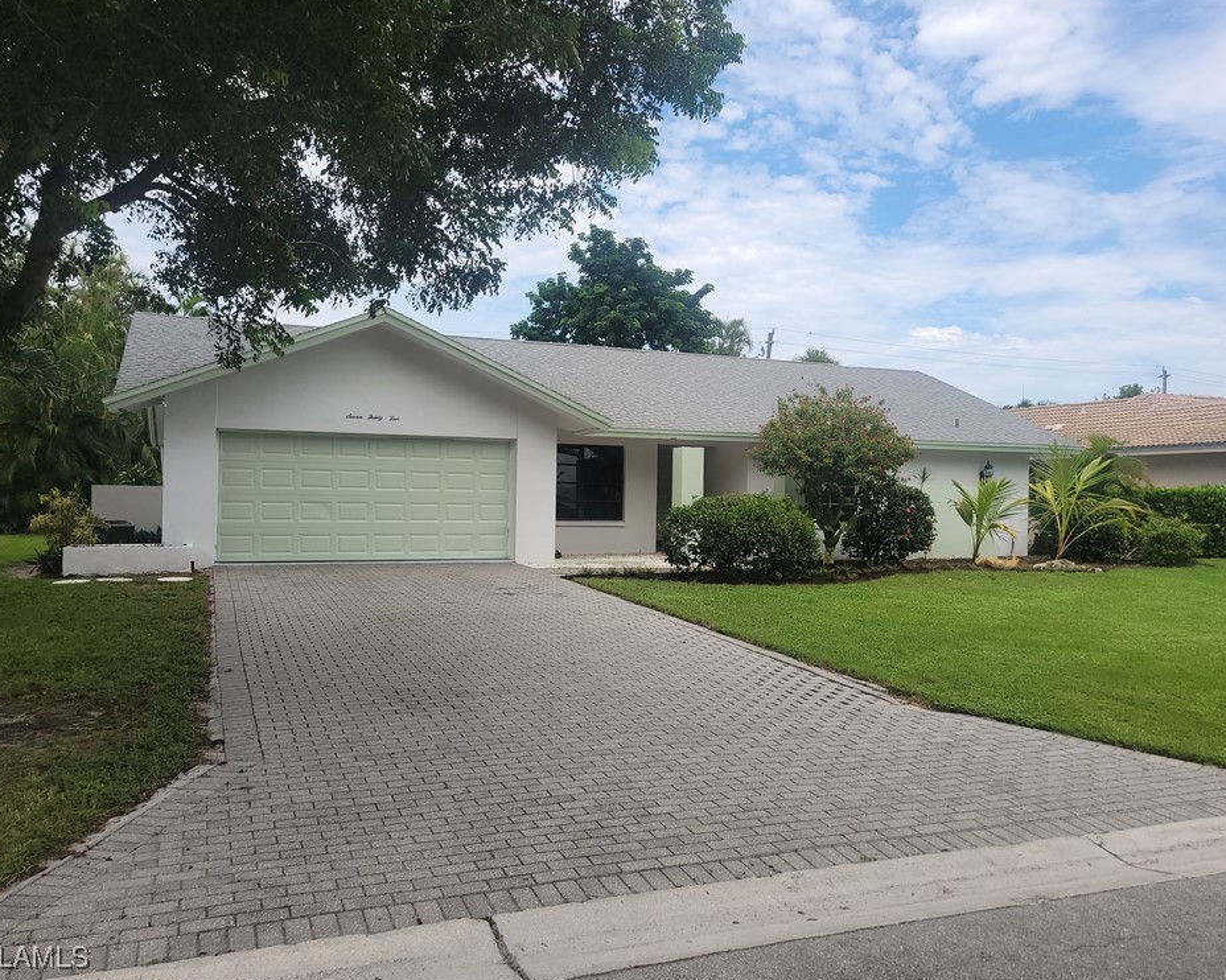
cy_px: 479
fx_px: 1016
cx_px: 604
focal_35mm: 28
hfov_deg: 62.2
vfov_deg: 51.5
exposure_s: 1/1899
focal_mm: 5.4
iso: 40
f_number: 1.8
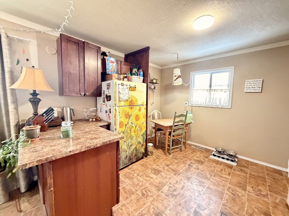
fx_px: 117
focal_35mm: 14
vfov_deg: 85.7
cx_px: 144
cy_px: 108
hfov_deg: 102.1
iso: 1250
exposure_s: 1/30
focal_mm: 2.22
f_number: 2.2
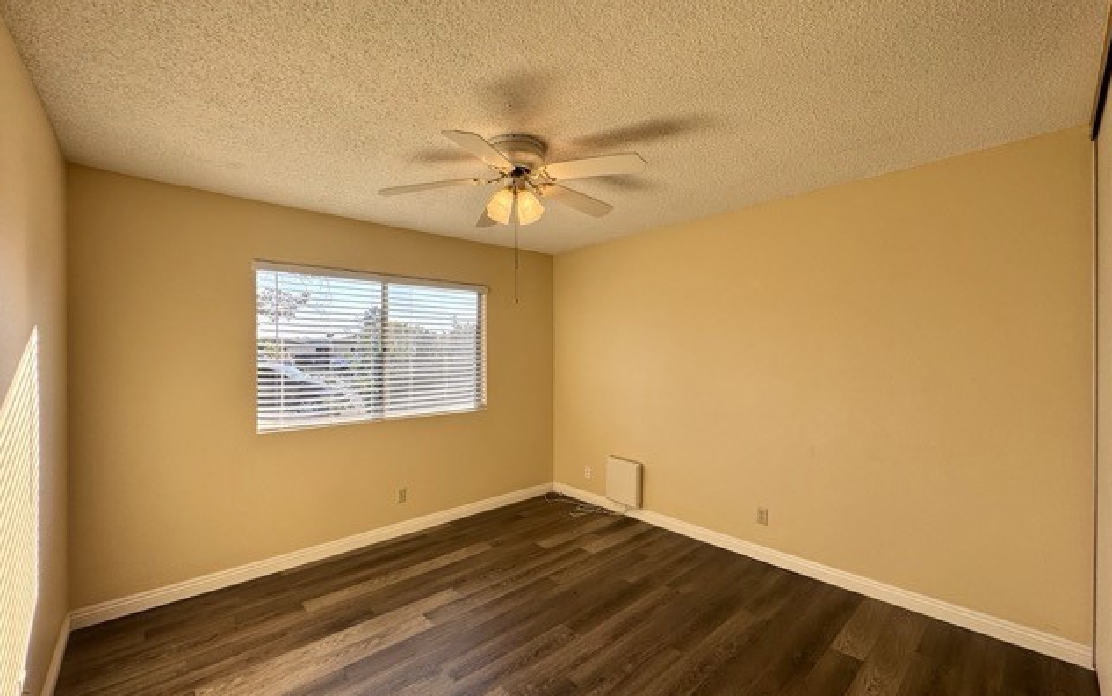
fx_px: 455
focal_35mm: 15
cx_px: 557
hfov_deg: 101.4
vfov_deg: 74.8
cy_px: 353
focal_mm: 2.22
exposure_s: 1/309
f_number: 2.2
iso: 40
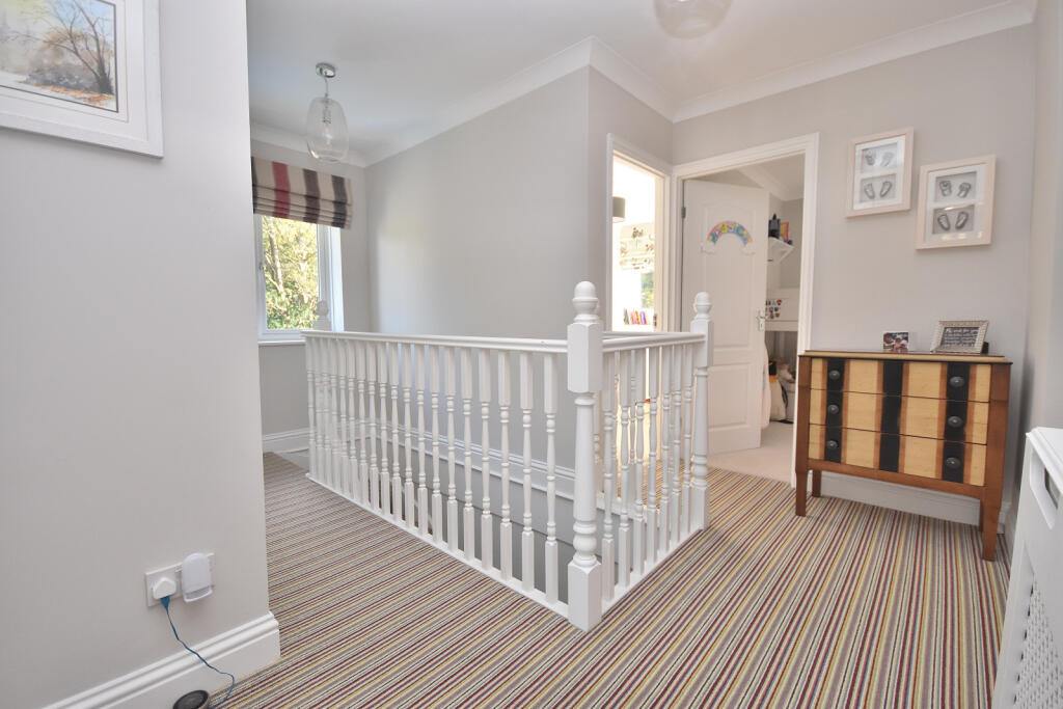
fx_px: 443
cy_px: 354
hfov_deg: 100.4
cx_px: 532
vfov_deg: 77.3
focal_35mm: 15
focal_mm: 10
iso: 400
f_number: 4.5
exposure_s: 1/200
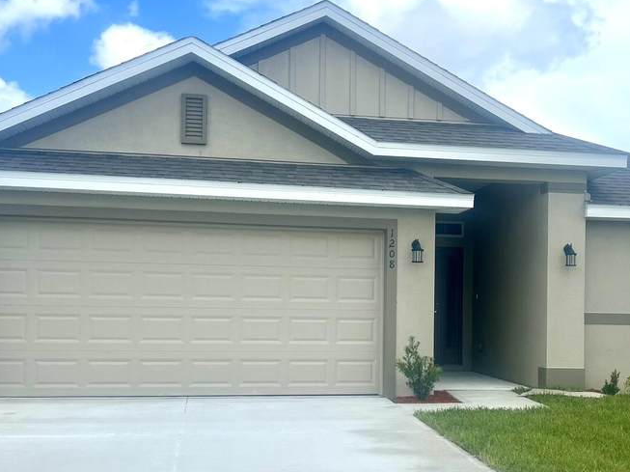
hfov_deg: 37.3
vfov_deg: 28.4
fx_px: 928
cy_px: 302
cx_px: 397
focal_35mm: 51
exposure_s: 1/6211
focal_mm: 5.7
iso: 50
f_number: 1.5
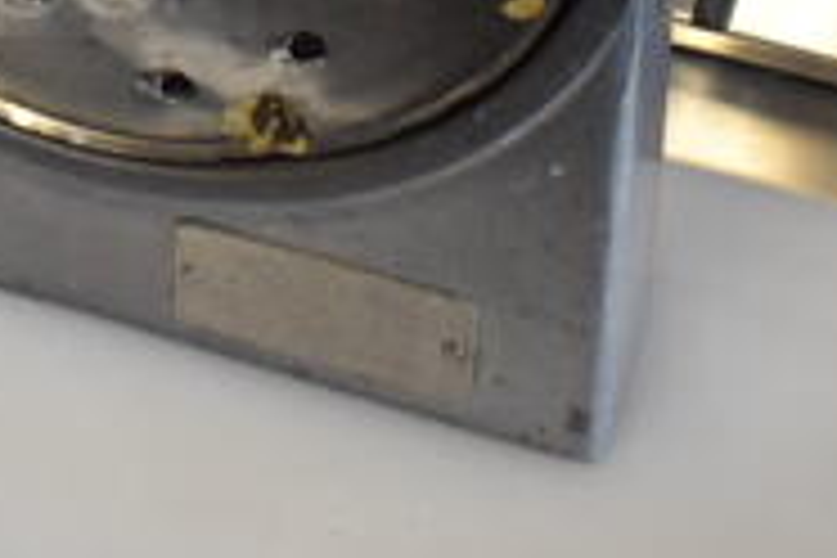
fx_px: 3208
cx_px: -243
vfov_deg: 9.7
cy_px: -202
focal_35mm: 138
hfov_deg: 14.3
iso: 1250
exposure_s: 1/125
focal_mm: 28
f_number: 4.2
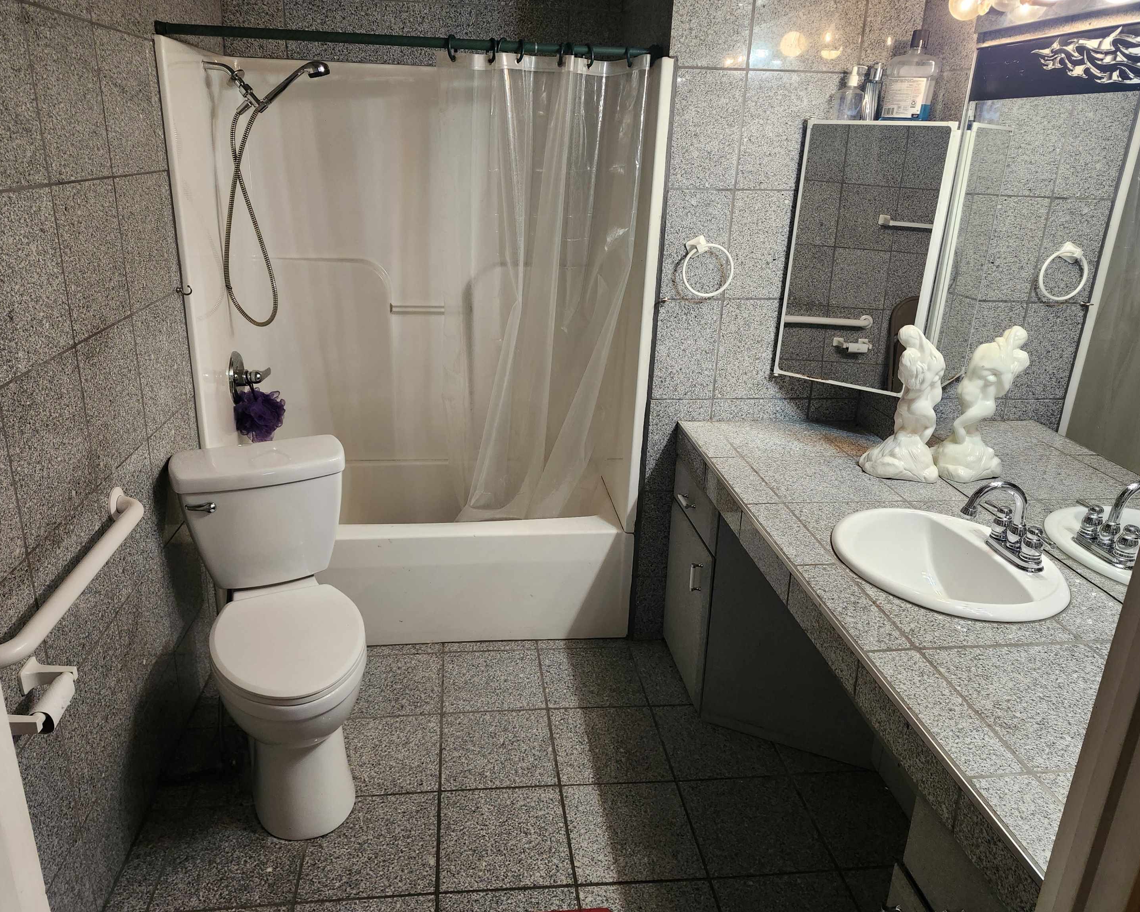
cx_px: 555
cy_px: 455
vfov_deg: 58.8
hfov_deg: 70.3
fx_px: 810
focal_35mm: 24
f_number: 1.8
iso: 500
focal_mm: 5.54
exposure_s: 1/120
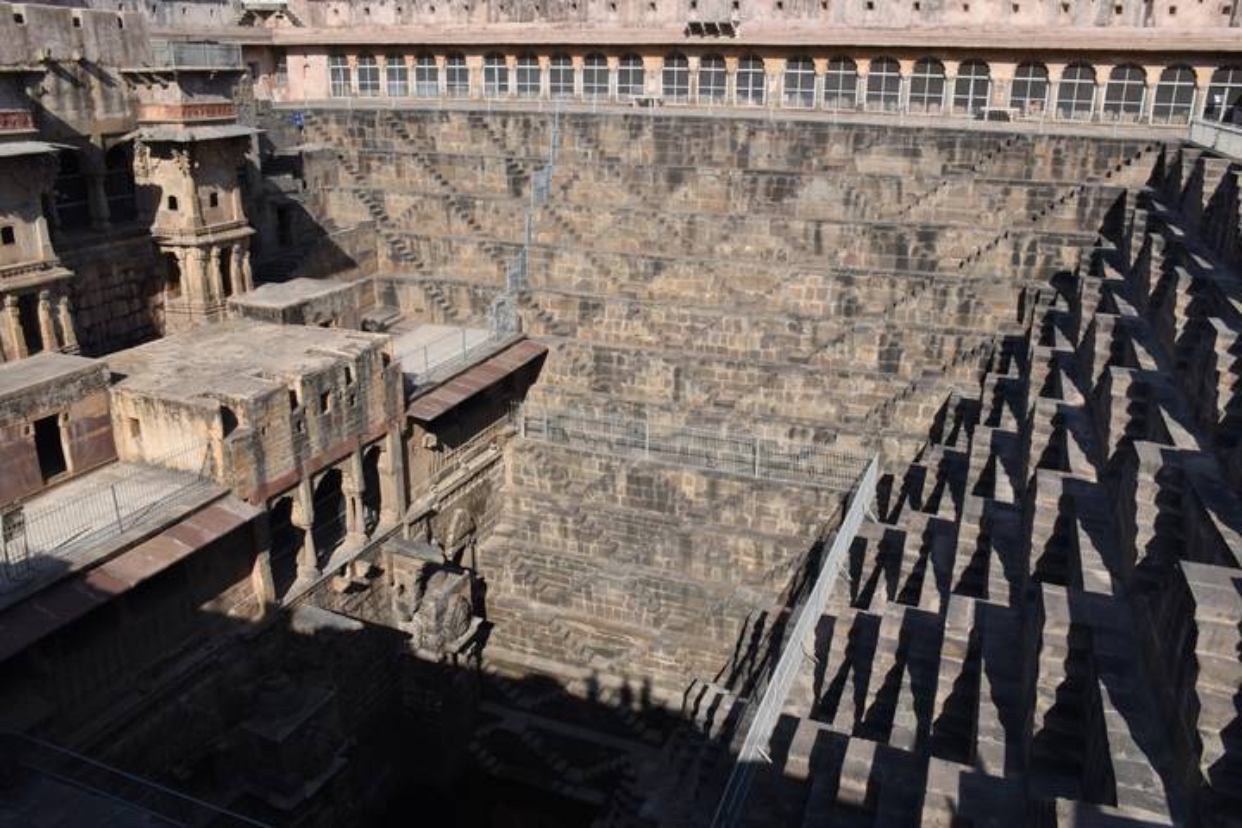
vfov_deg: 47.9
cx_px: 621
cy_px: 414
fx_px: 931
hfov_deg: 67.4
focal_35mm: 27
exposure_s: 1/200
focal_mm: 18
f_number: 11
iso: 125
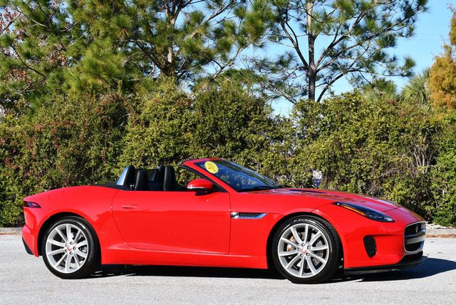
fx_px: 1014
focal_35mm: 80
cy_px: 152
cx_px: 228
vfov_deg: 17.1
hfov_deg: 25.3
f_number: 8
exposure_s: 1/250
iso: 110
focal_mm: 40
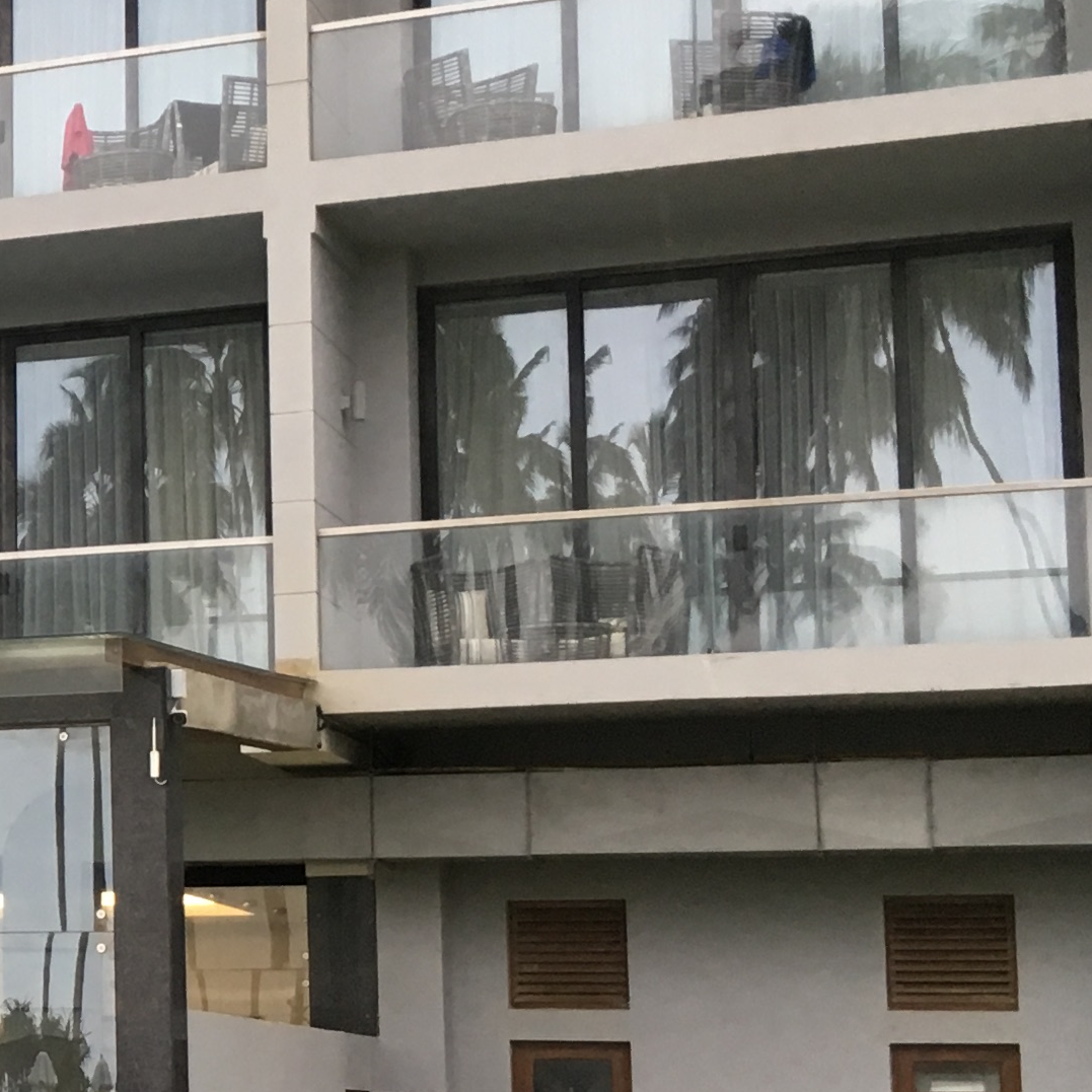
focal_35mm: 96
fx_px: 3426
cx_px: -781
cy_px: 723
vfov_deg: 18.1
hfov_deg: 15.8
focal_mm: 4.15
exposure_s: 1/33
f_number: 2.2
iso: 50
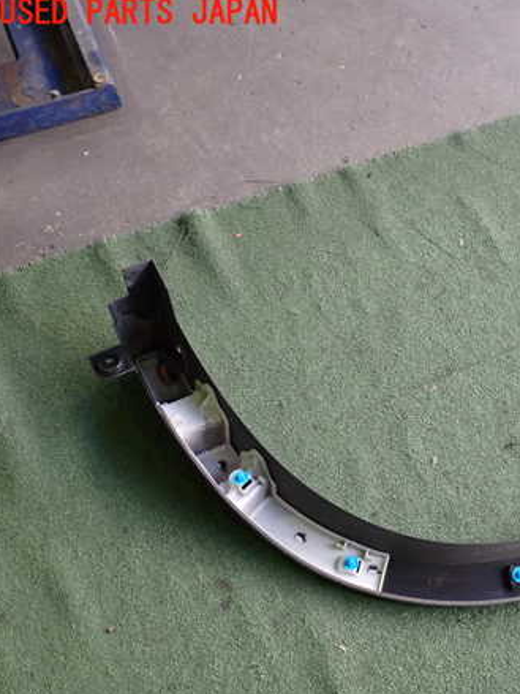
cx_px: 465
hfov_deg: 33.3
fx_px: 822
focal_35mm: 41
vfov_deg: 45.8
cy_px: 349
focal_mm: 5.4
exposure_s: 1/60
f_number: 2.3
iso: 250
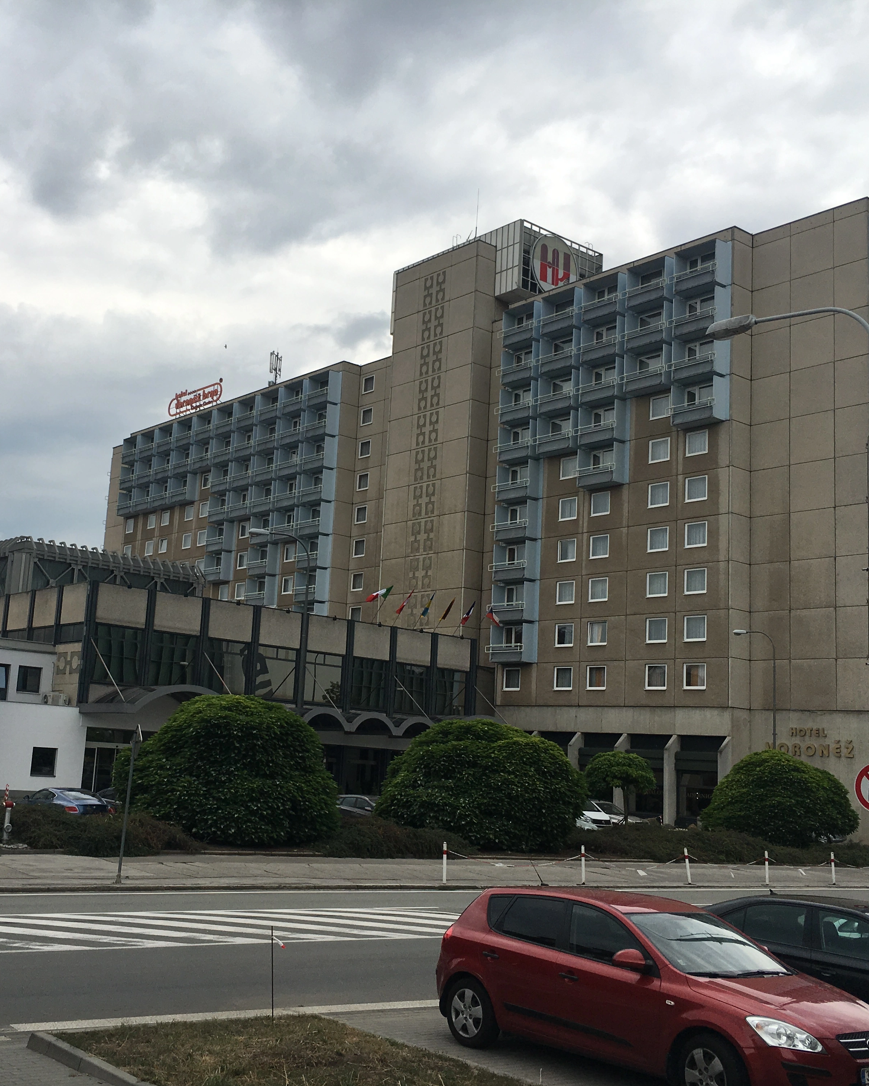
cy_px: 546
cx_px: 299
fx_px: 1221
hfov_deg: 38.8
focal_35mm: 38
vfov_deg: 47.9
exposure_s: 1/2137
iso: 25
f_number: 2.2
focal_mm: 4.15
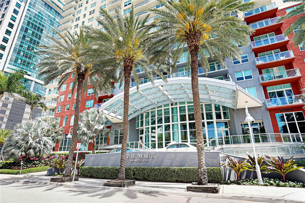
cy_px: 102
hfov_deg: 90.0
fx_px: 152
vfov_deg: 67.4
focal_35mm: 18
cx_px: 152
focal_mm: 18
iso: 100
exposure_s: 1/160
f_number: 6.3
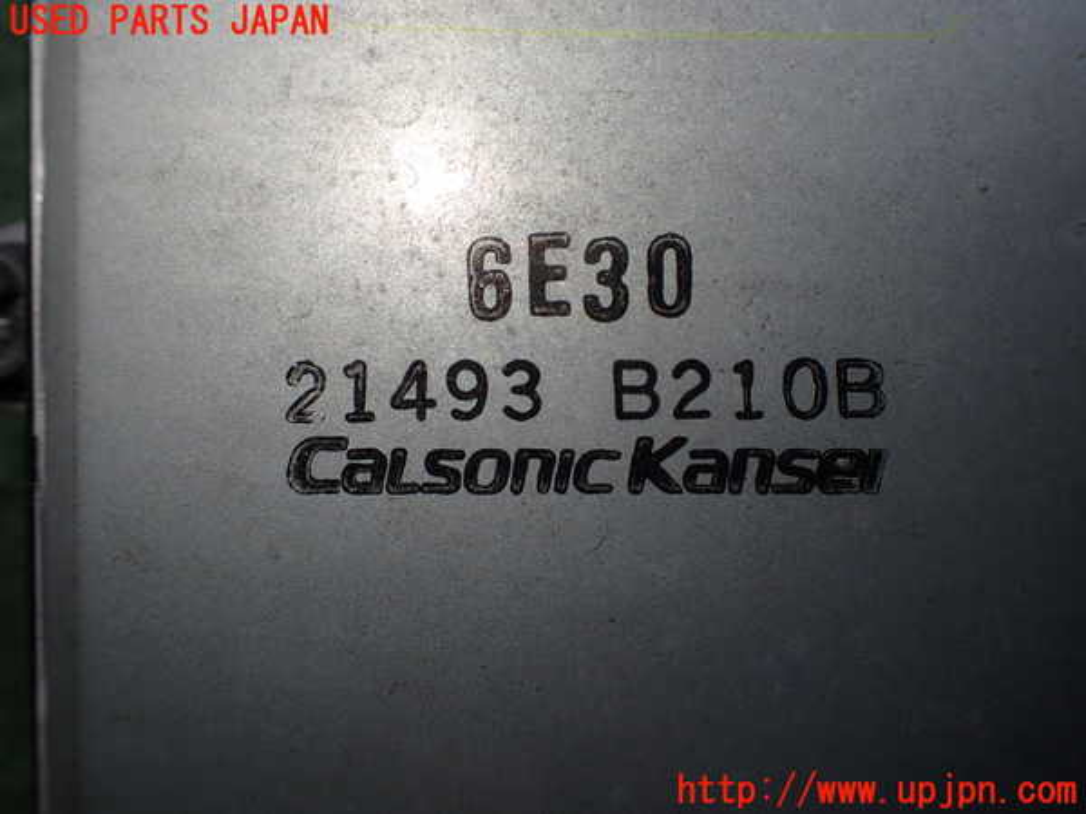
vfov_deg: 46.8
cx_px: 543
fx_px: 941
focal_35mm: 30
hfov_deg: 60.0
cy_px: 407
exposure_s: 1/125
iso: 100
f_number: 3.2
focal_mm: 5.4
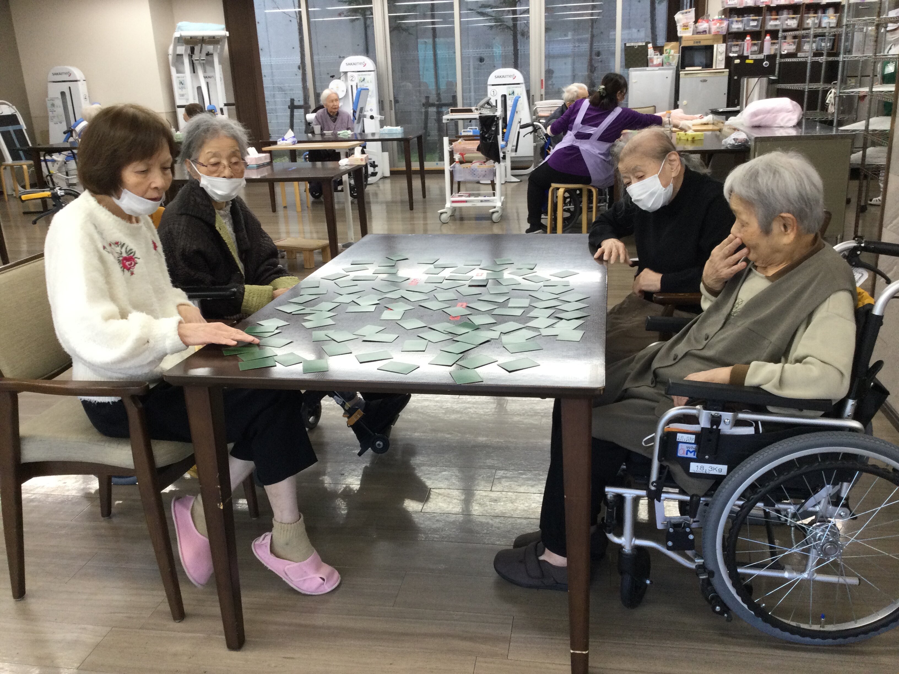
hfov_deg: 58.4
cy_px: 337
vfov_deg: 45.4
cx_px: 450
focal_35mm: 31
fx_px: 805
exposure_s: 1/30
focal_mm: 3.3
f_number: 2.4
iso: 50
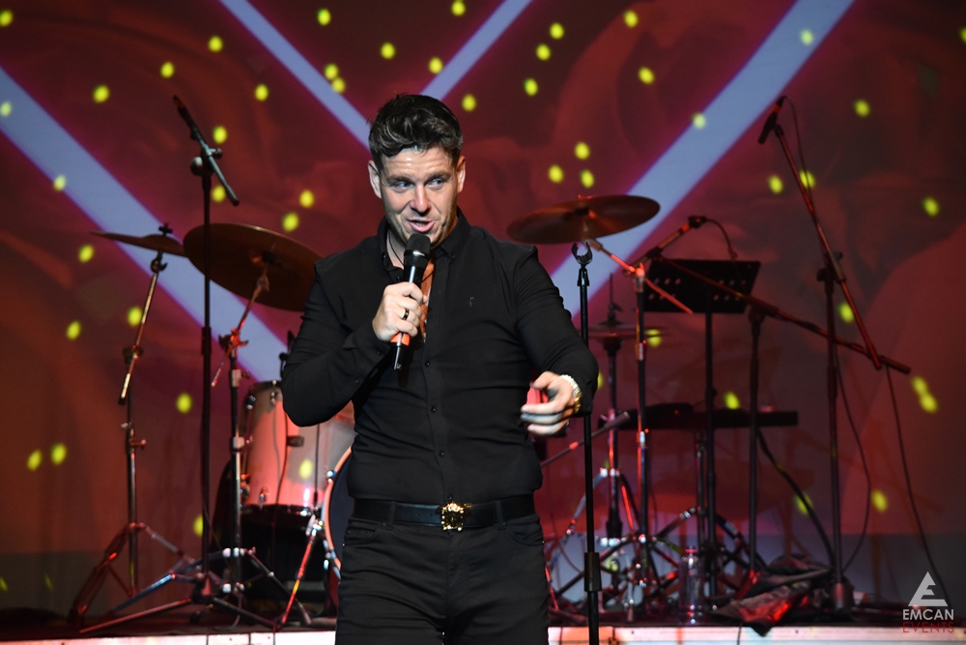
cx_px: 483
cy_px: 322
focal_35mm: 165
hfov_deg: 12.5
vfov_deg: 8.3
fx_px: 4428
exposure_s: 1/80
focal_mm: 110
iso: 1600
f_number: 4.8
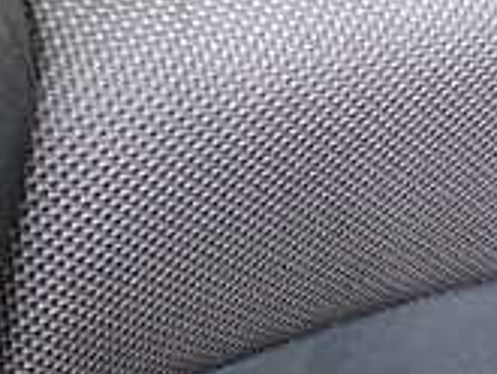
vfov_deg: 13.3
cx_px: 422
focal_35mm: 109
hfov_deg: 17.8
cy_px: 428
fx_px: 1566
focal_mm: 5.4
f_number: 2.3
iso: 500
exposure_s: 1/50
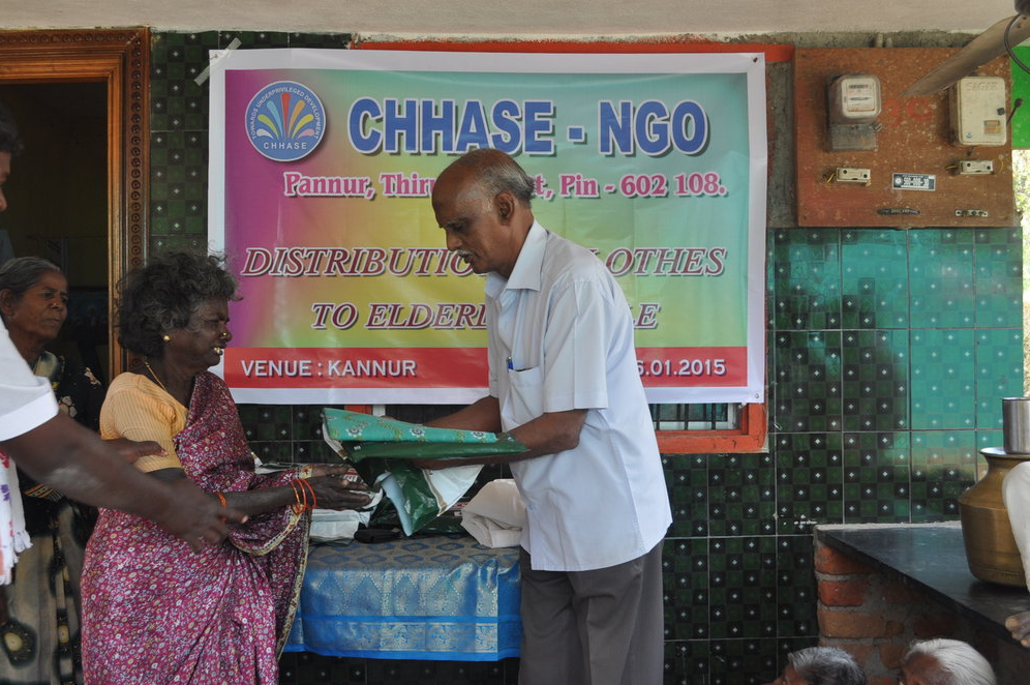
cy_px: 335
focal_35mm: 37
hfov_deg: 51.9
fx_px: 1058
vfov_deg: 35.9
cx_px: 508
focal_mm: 24
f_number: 5.6
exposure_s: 1/125
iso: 400
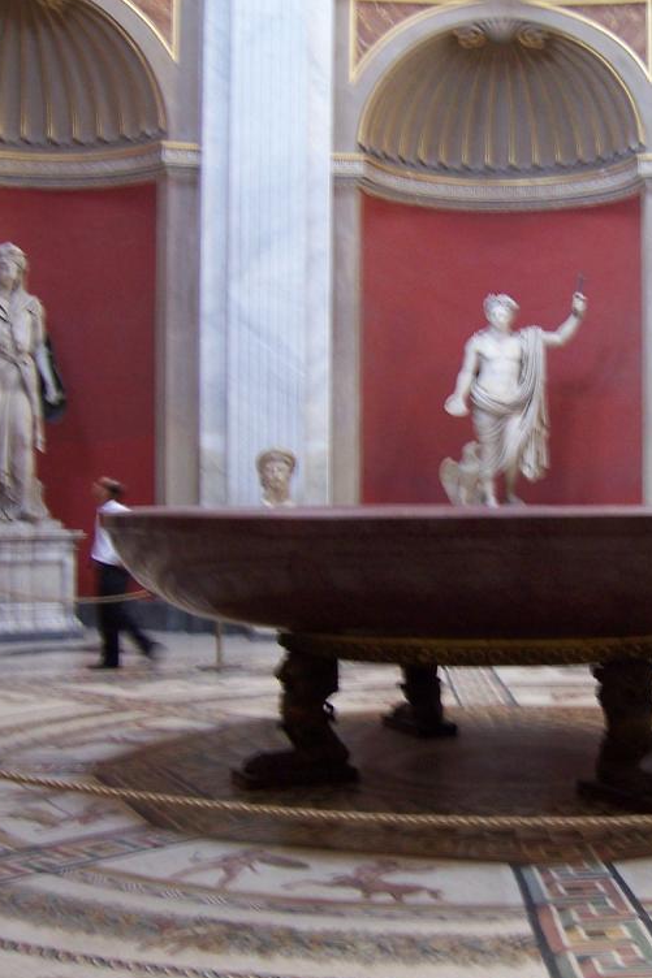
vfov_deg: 38.9
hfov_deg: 26.0
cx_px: 521
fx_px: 1386
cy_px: 498
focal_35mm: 51
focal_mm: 6
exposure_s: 1/8
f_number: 3
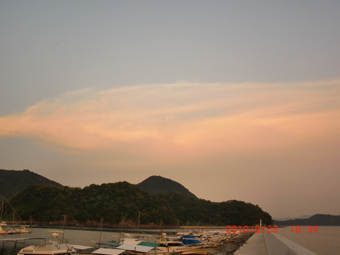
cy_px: 128
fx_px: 373
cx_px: 170
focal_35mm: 38
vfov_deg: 37.7
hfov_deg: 49.0
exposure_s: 1/100
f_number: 3.9
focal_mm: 6.66
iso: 64
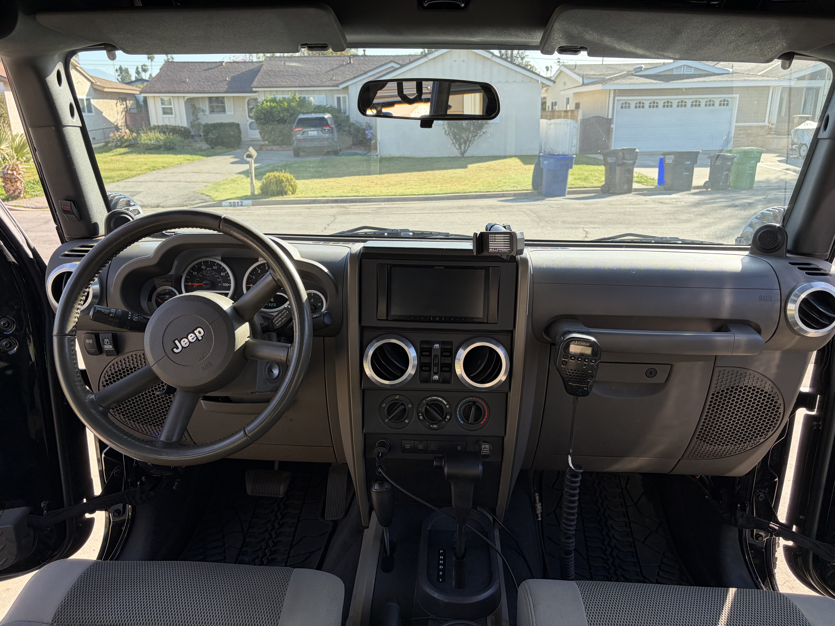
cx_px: 418
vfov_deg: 53.1
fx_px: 627
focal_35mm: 26
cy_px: 313
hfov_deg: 67.3
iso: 50
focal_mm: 5.96
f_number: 1.6
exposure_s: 1/535
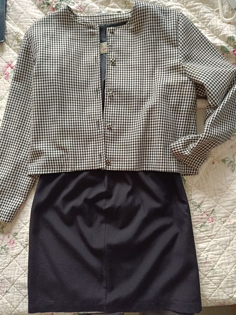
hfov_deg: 56.8
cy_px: 158
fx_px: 218
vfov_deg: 71.6
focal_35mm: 24
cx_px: 118
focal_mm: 5.59
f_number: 1.88
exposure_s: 1/33.3
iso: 675
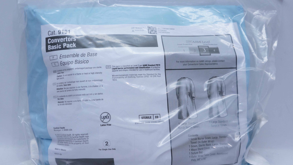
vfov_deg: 32.3
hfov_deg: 54.6
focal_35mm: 37
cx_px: 147
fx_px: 284
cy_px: 96
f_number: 5
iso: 800
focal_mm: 23
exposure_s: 1/160
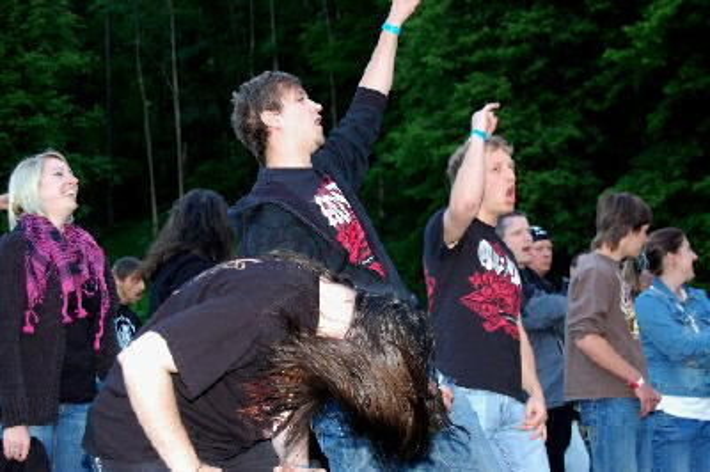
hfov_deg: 29.3
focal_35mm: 69
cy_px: 236
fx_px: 1360
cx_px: 355
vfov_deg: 19.7
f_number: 5.3
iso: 800
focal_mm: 46
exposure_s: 1/60
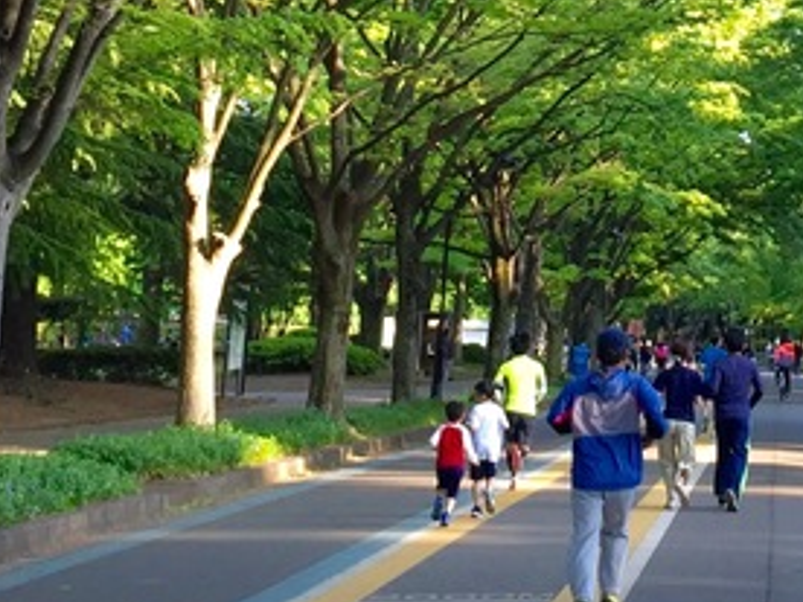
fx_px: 2436
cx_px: 832
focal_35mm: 105
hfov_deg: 18.2
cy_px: -288
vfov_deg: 13.3
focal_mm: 4.15
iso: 40
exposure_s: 1/120
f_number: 2.2
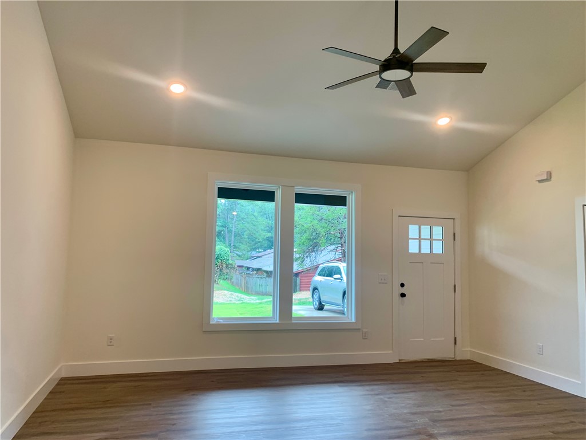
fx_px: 440
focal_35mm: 26
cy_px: 220
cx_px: 293
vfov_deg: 53.1
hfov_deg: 67.3
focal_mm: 4.25
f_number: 1.8
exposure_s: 1/120
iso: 100
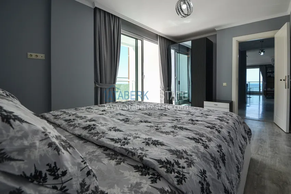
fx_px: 121
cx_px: 146
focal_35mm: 15
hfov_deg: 100.4
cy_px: 97
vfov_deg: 77.3
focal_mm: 10
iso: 100
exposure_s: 1/80
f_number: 5.6
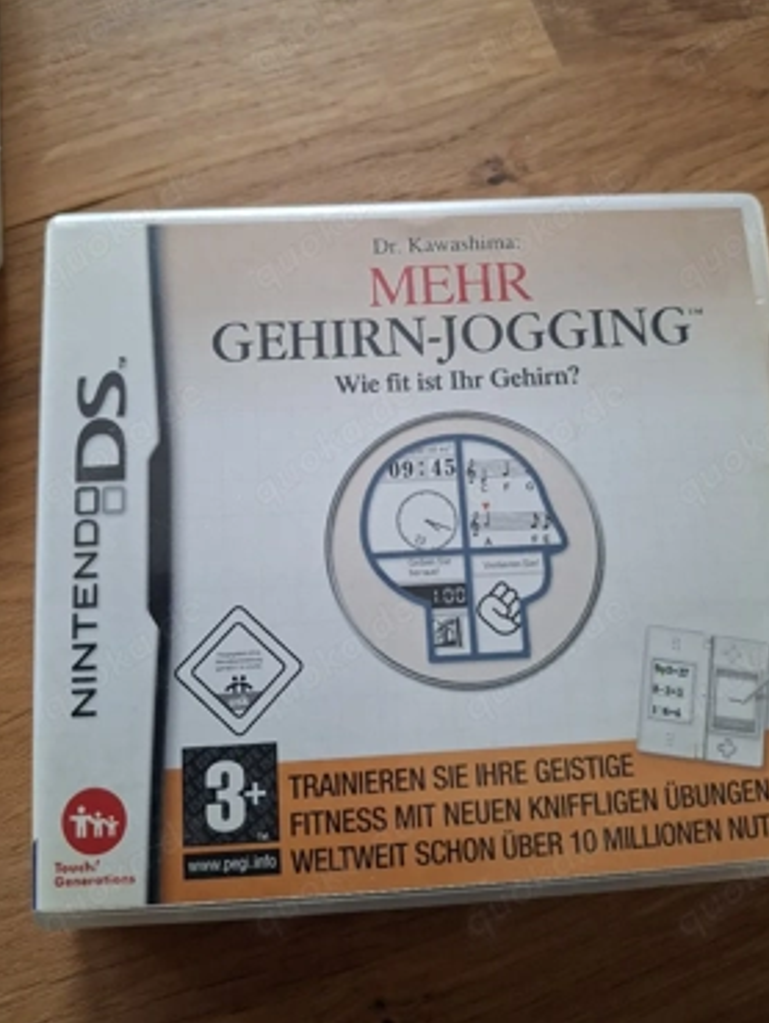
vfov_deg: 65.2
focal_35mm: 27
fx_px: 799
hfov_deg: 51.4
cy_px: 473
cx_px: 393
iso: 250
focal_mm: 4.69
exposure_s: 1/100
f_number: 1.8
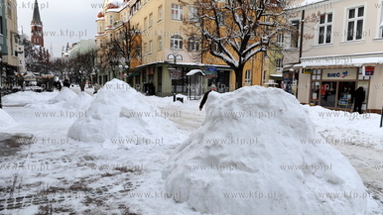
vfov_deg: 44.2
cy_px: 127
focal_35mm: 26
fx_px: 264
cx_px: 191
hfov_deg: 71.9
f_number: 9
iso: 400
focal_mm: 24
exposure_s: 1/320
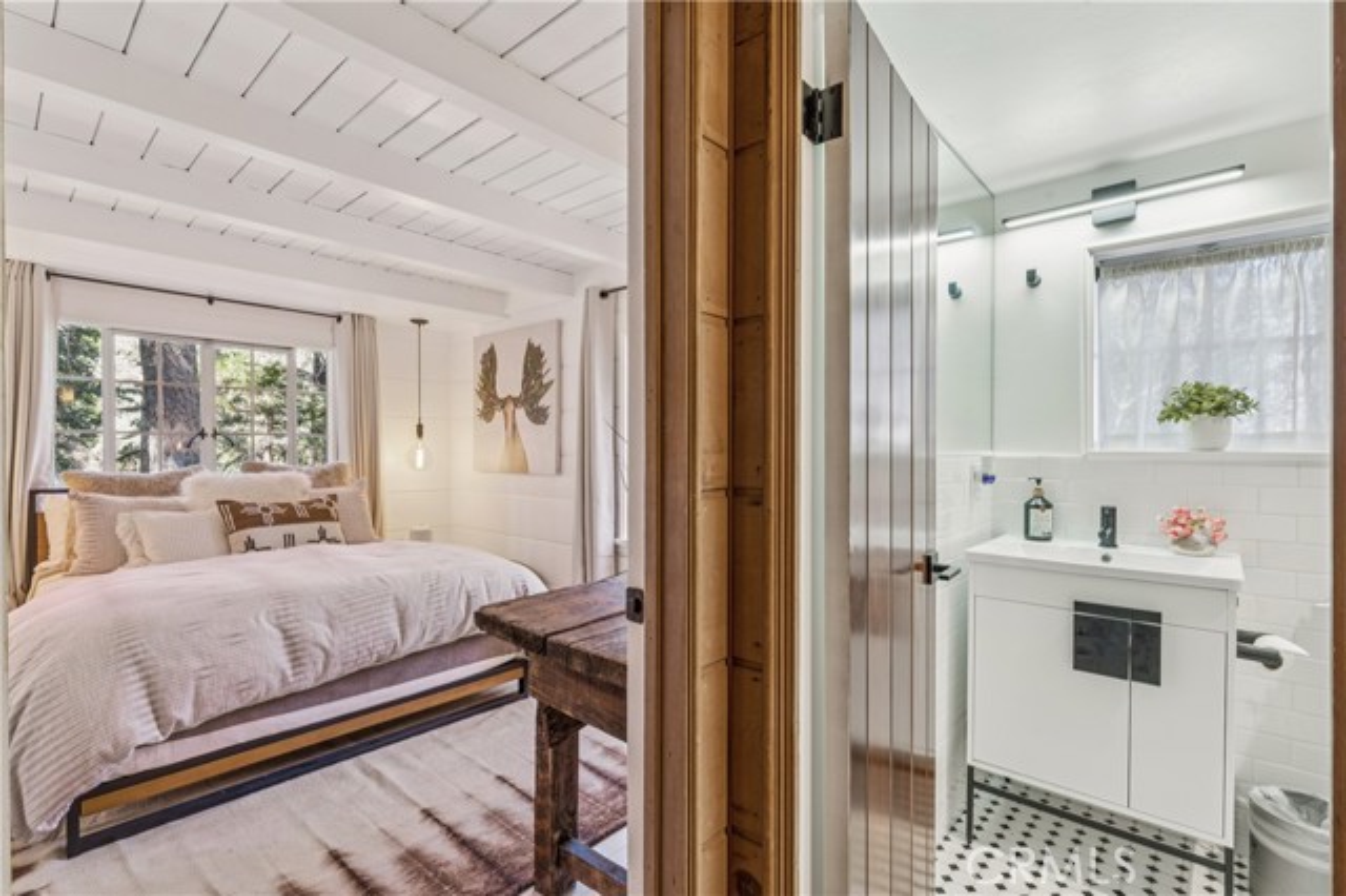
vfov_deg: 72.3
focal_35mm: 16
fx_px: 613
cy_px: 448
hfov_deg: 95.4
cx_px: 673
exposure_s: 1.3
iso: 100
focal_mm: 16.4
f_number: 13
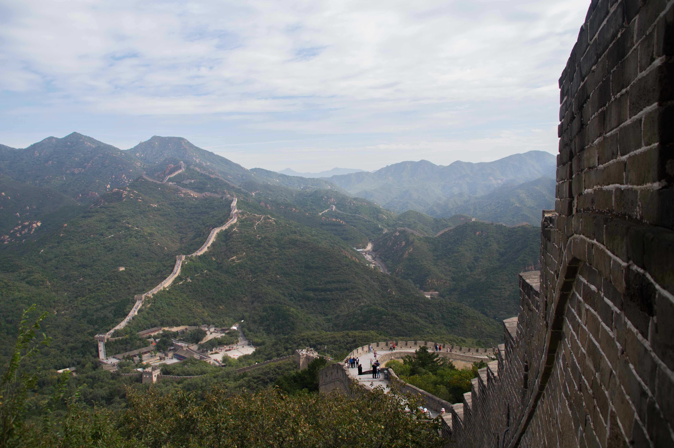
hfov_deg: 67.4
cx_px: 337
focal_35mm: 27
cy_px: 224
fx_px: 505
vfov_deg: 47.9
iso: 100
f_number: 6.3
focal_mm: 18
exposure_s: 1/160
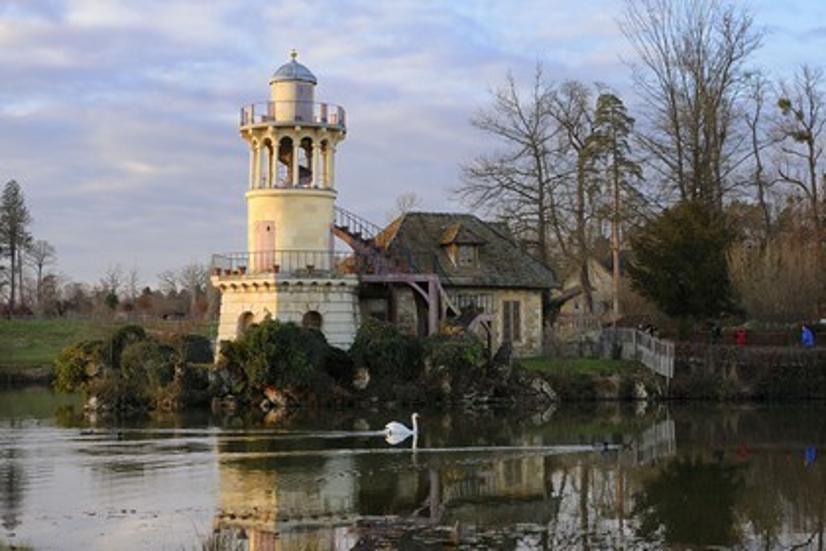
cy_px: 276
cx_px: 413
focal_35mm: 70
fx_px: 1606
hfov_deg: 28.8
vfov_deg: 19.5
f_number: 5.6
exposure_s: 1/100
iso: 200
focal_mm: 70
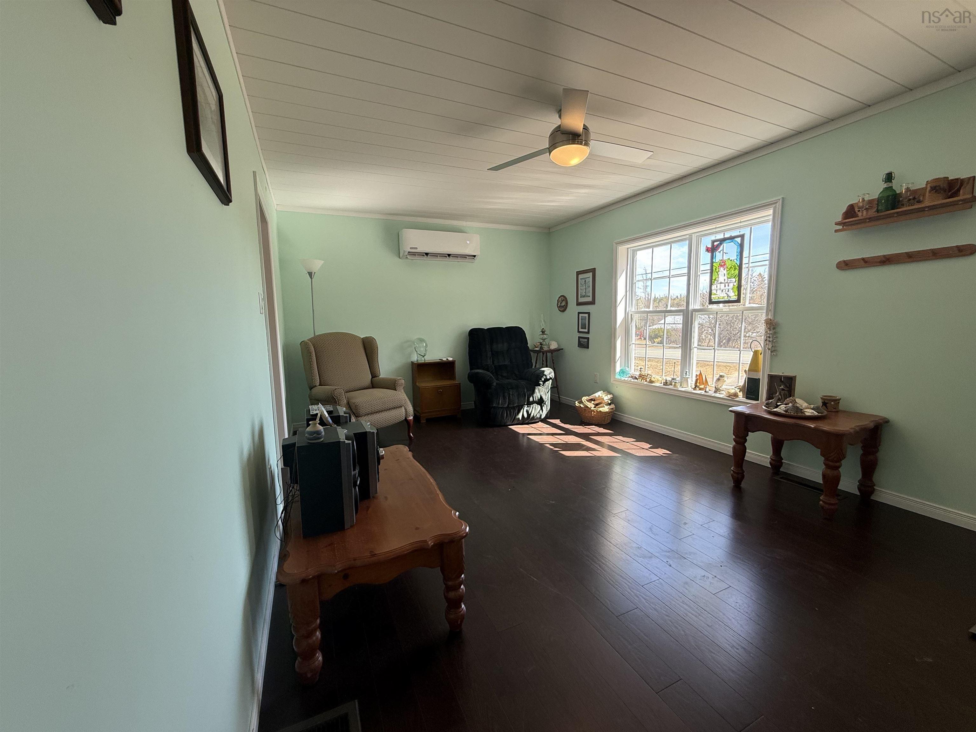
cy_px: 366
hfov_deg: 102.1
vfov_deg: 85.7
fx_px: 395
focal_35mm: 14
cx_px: 488
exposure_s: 1/120
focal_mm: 2.22
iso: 80
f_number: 2.2
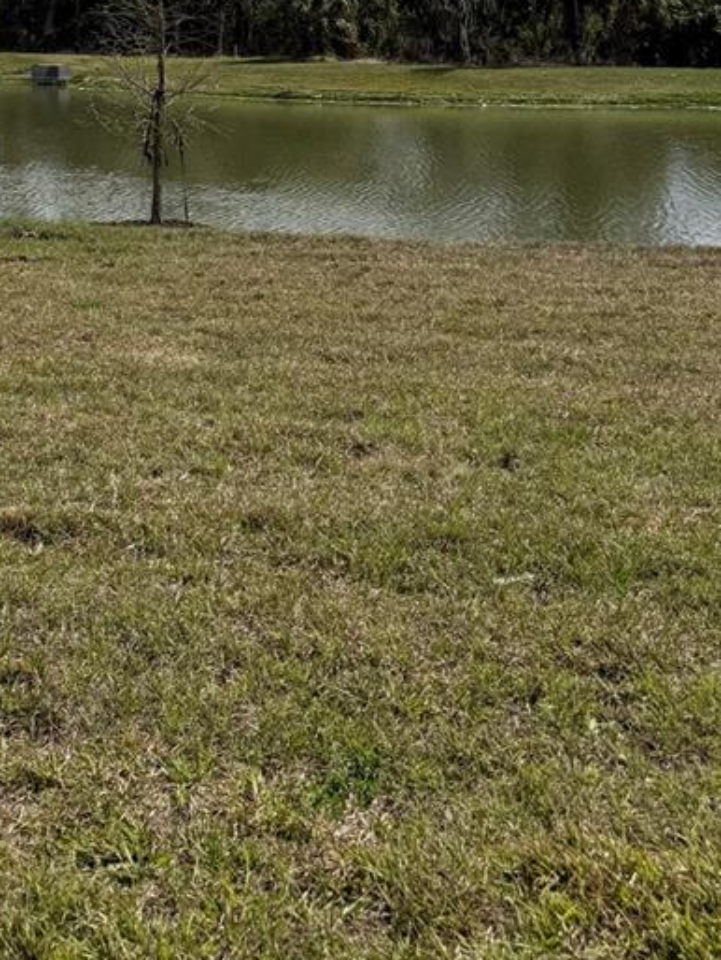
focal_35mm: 56
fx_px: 1554
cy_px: -43
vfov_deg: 31.3
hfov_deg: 25.2
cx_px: 45
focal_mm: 6.76
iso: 80
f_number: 1.78
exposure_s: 1/10309
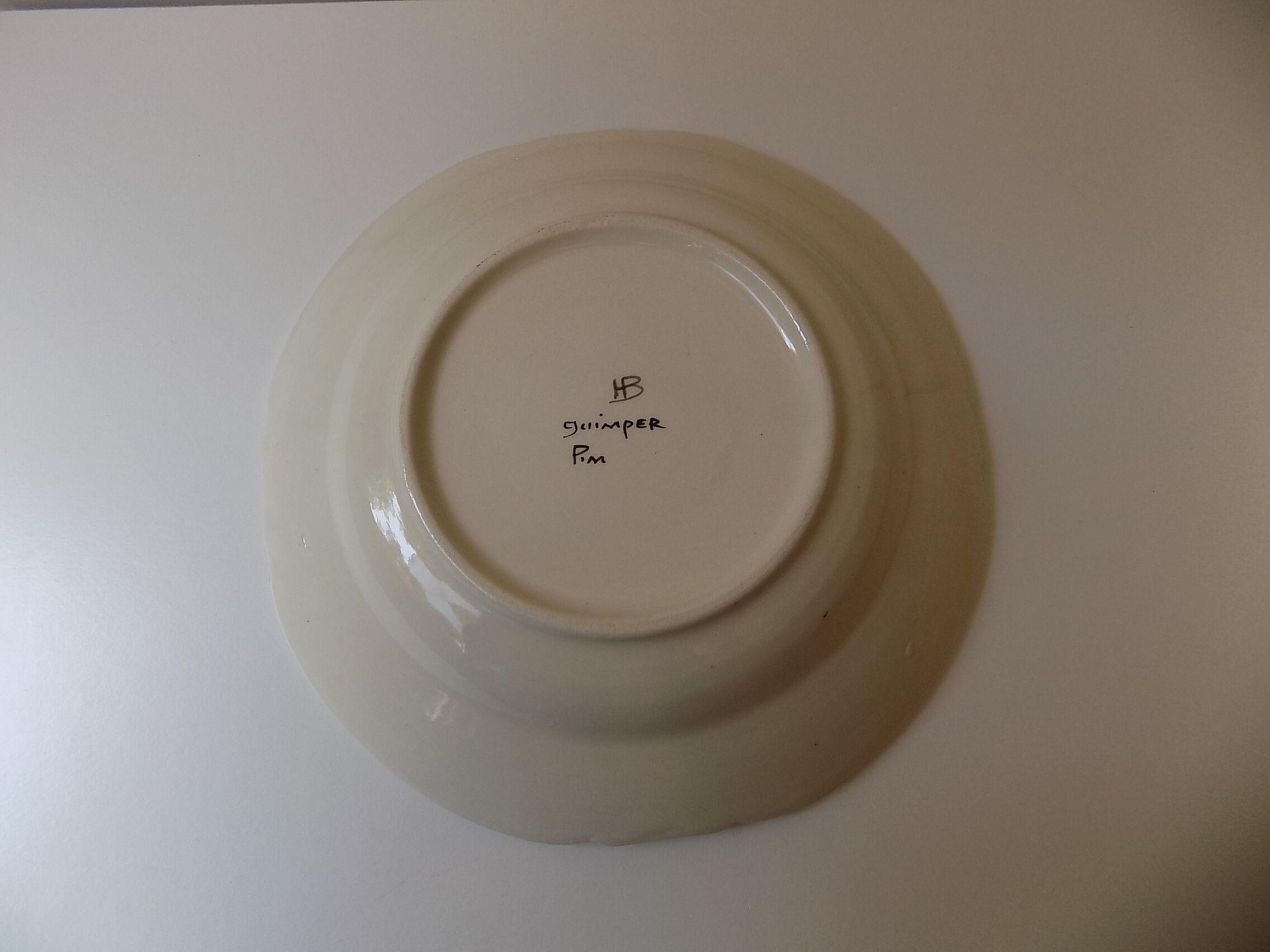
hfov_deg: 73.9
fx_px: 844
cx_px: 635
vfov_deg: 58.9
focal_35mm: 23
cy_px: 476
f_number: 3.1
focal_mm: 4
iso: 80
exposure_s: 1/100
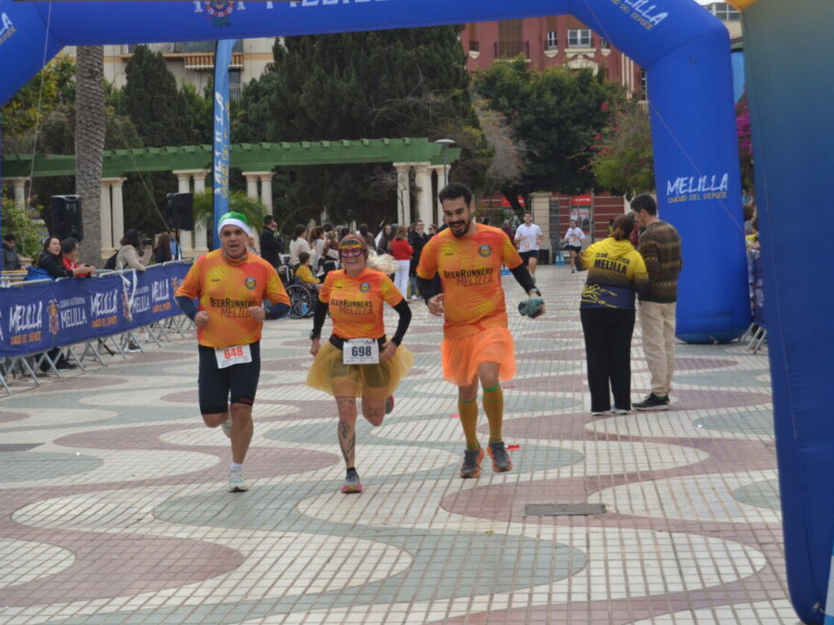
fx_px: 1976
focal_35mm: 82
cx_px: 382
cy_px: 310
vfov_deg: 18.0
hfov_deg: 23.8
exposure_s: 1/500
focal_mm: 50
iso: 400
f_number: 5.6
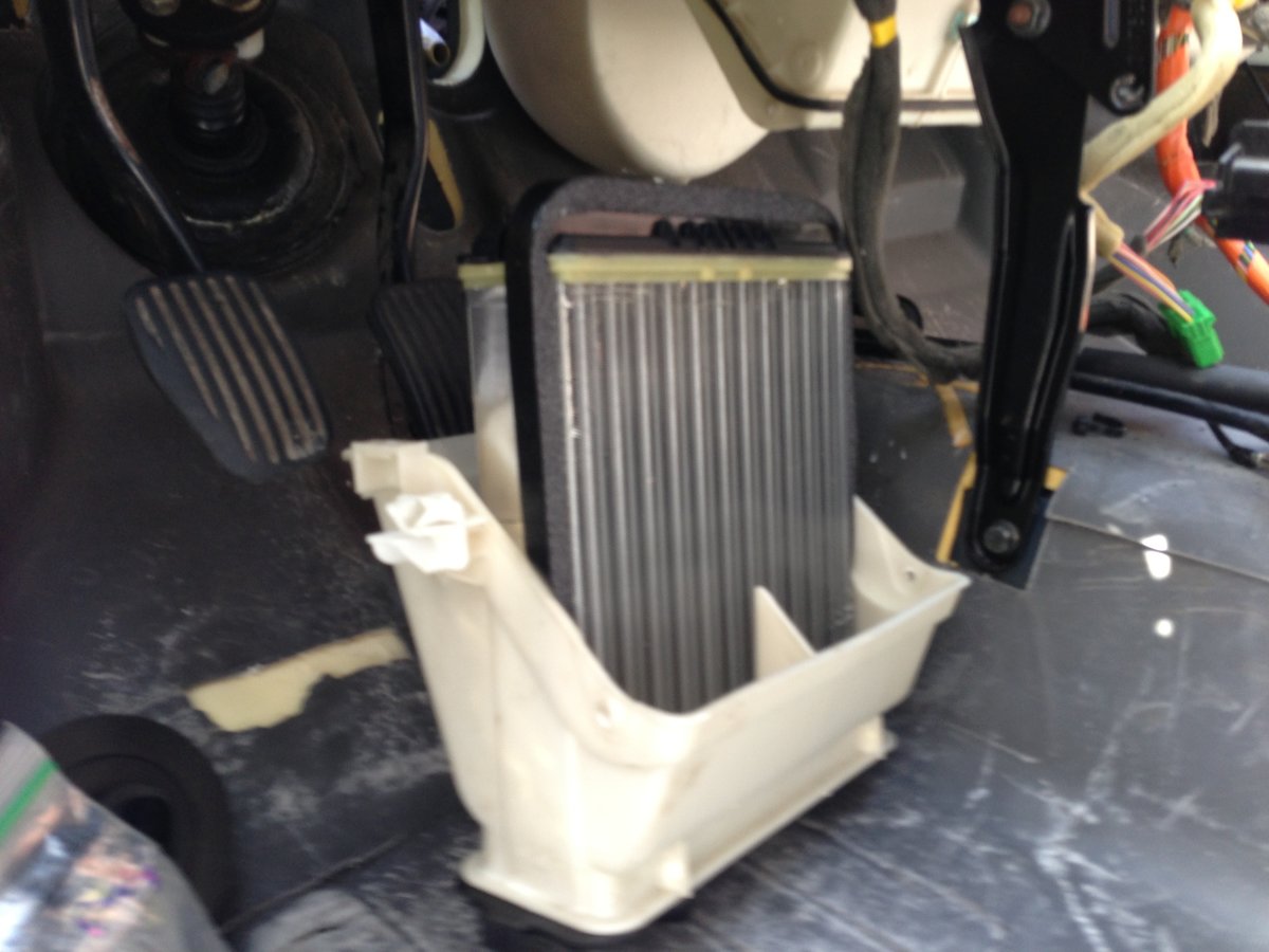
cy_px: 476
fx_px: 1210
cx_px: 634
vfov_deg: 42.9
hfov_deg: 55.4
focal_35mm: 33
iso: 64
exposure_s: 1/40
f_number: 2.4
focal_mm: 4.13
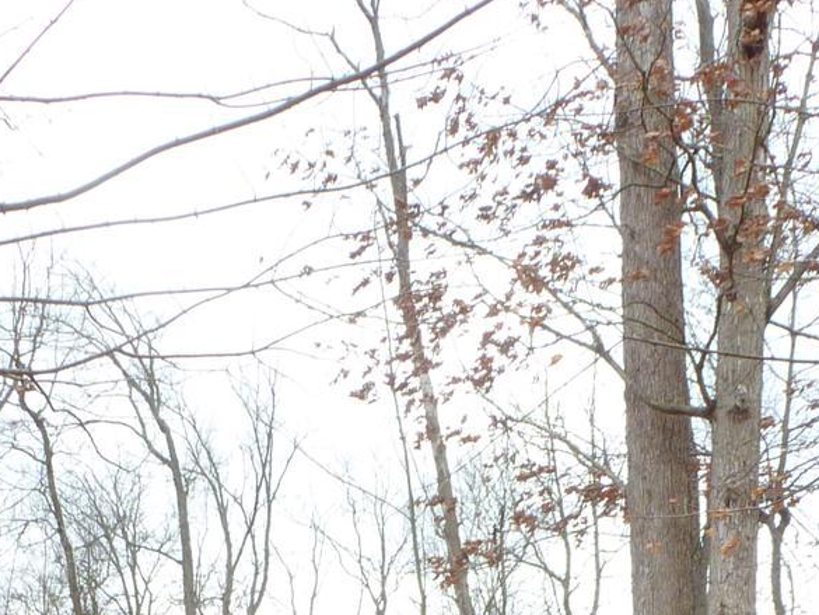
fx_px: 1988
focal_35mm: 84
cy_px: 1055
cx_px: 274
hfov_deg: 23.2
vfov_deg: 15.5
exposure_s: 1/125
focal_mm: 4.3
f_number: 4
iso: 100
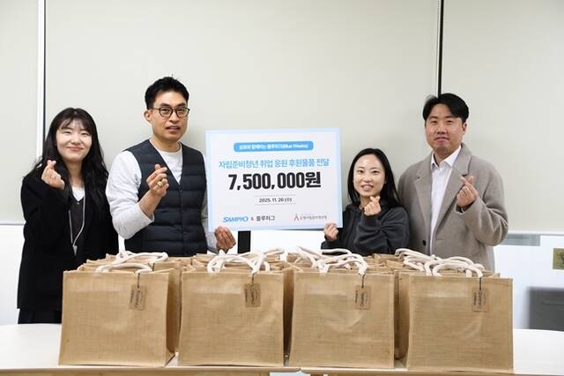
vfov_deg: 26.5
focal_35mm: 51
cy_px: 188
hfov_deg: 38.9
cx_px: 282
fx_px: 799
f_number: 4.5
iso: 560
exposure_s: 1/50
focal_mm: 34
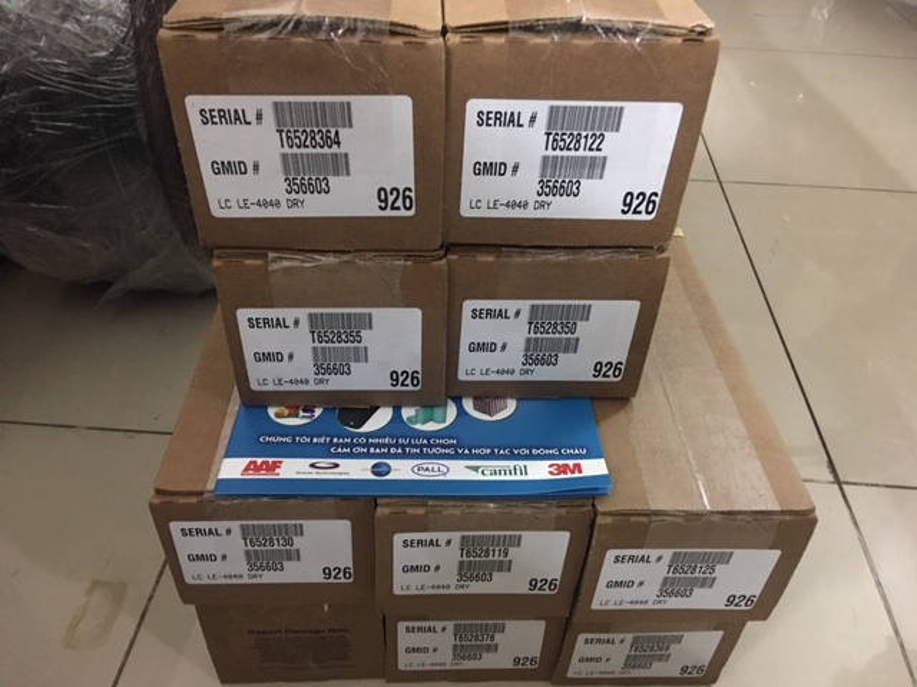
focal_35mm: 29
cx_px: 458
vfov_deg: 48.2
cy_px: 344
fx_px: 768
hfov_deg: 61.7
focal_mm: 4.15
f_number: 2.2
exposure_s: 1/4
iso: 125
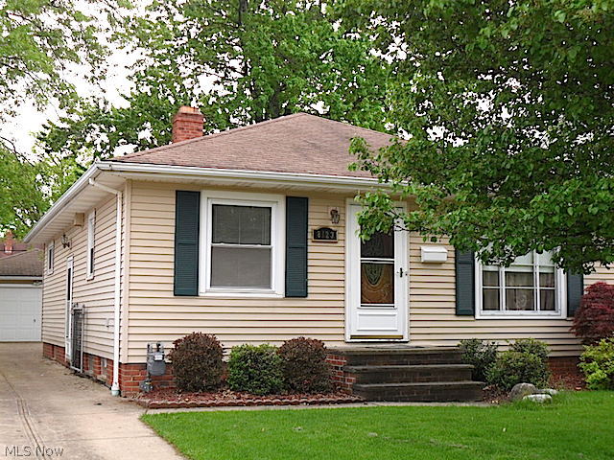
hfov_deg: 34.9
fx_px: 976
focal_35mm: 55
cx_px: 307
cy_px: 230
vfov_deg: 26.6
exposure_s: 1/125
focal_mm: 9.9
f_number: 3.9
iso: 80
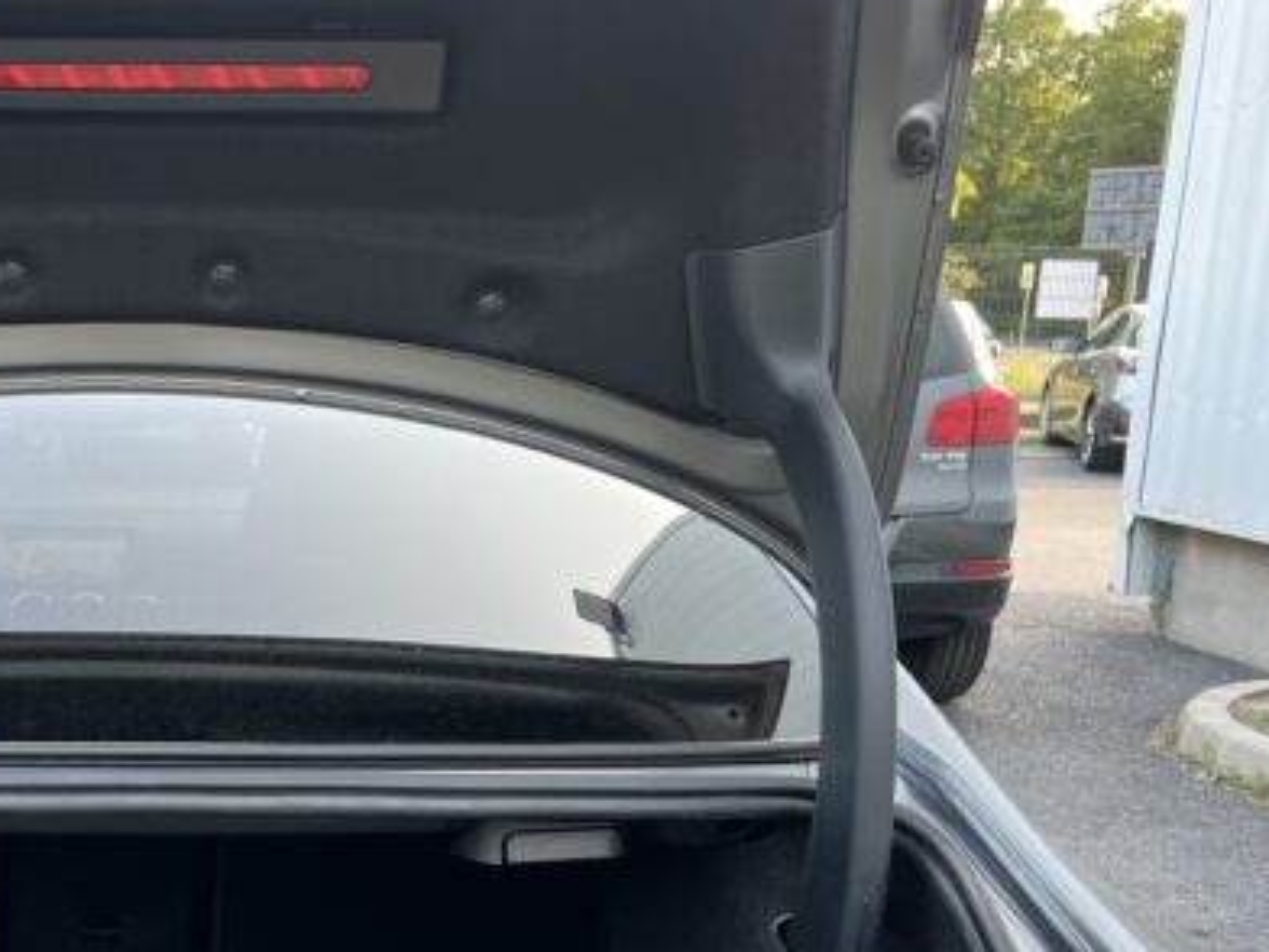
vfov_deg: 27.2
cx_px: 113
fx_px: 1943
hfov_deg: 34.1
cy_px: 712
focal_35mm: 53
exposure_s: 1/121
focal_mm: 5.7
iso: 100
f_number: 1.5
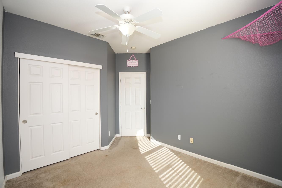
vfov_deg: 77.3
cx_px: 141
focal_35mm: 15
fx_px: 118
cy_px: 94
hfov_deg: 100.4
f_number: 2.8
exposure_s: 1/60
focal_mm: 10
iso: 100
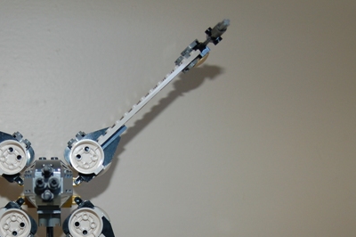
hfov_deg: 25.3
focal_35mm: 79
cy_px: 208
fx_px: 781
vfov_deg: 17.0
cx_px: 80
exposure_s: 1/60
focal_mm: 28
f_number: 3.5
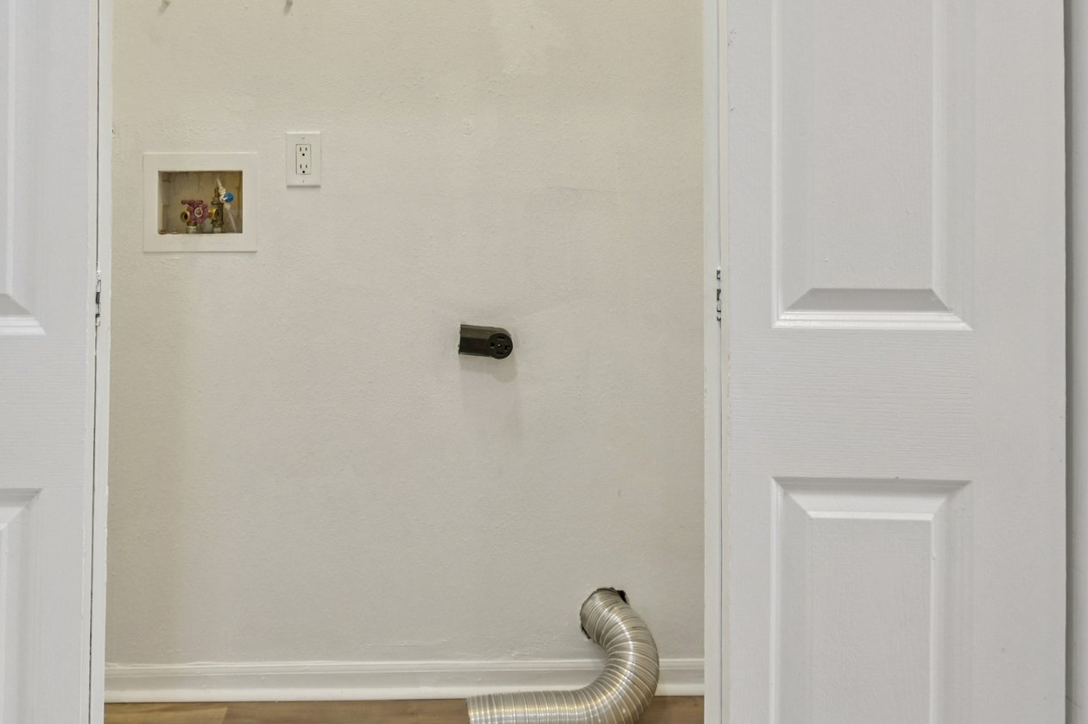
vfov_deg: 47.9
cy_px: 193
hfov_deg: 68.3
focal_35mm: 26
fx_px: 785
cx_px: 406
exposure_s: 1/15
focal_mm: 16
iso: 110
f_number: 8
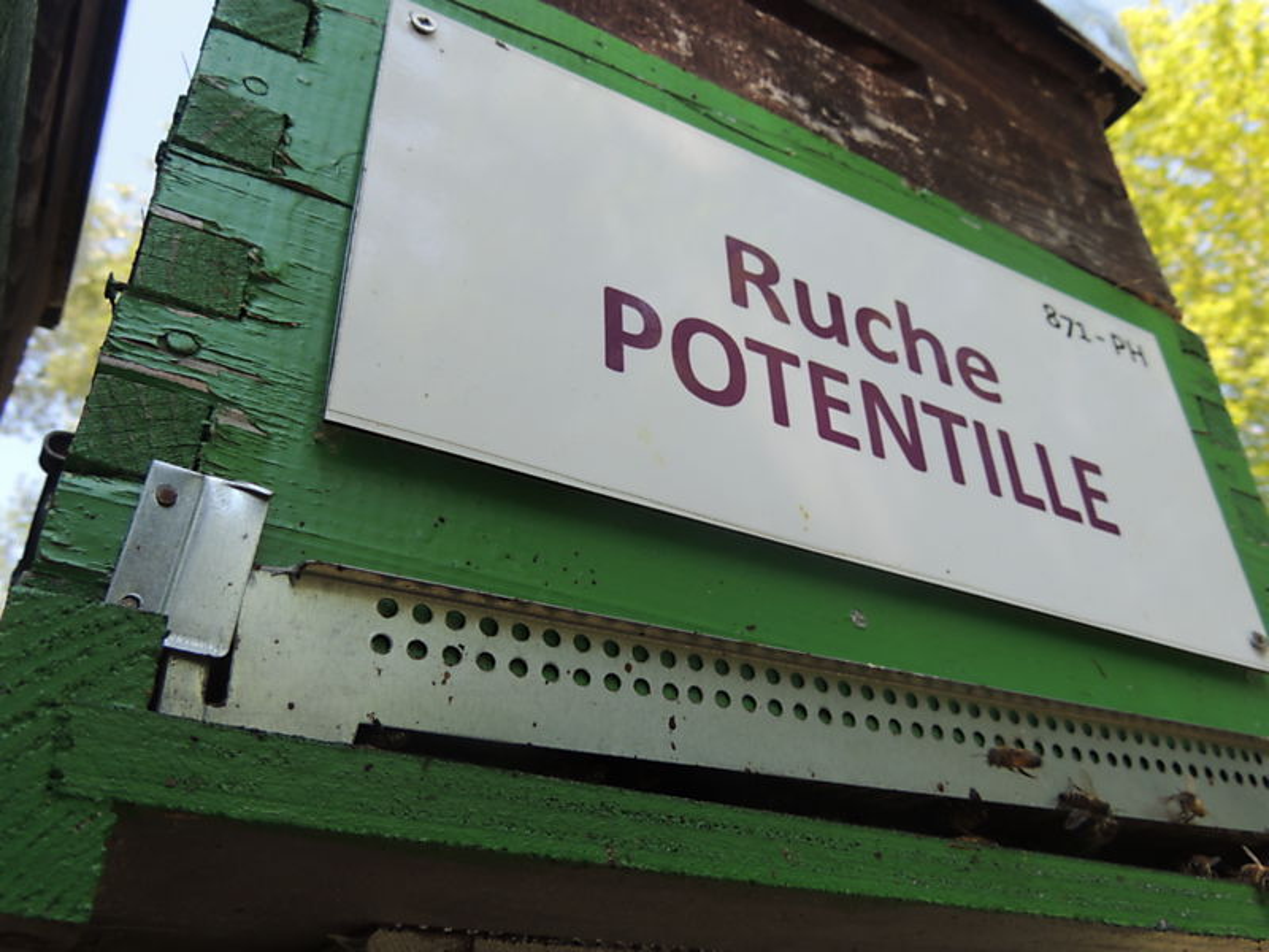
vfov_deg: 46.8
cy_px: 476
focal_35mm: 30
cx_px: 634
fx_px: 1100
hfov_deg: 60.0
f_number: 3.1
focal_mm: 5.3
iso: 100
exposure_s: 1/250
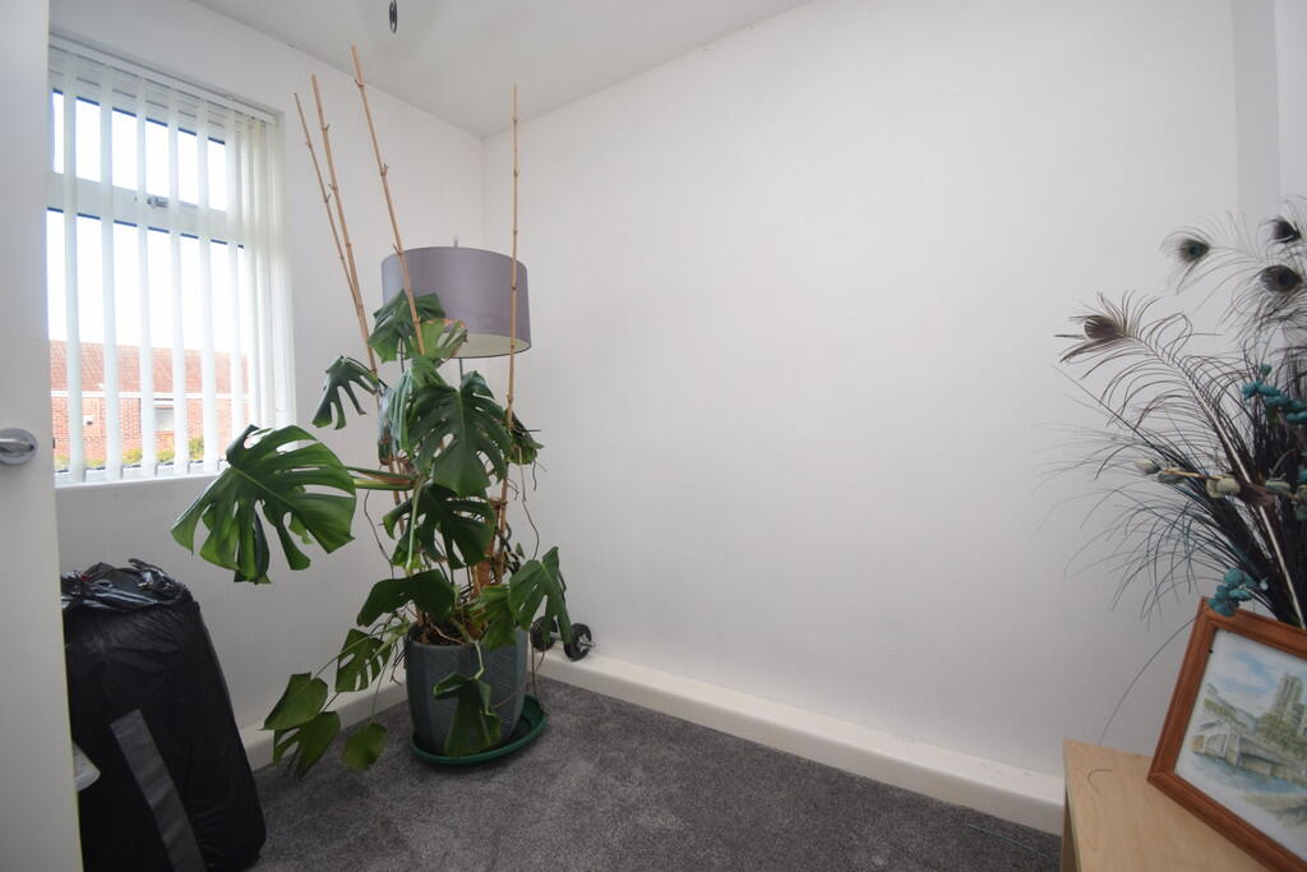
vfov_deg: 77.3
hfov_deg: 100.4
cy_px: 436
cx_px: 654
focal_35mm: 15
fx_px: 545
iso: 400
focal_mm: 10
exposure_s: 1/80
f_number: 4.5
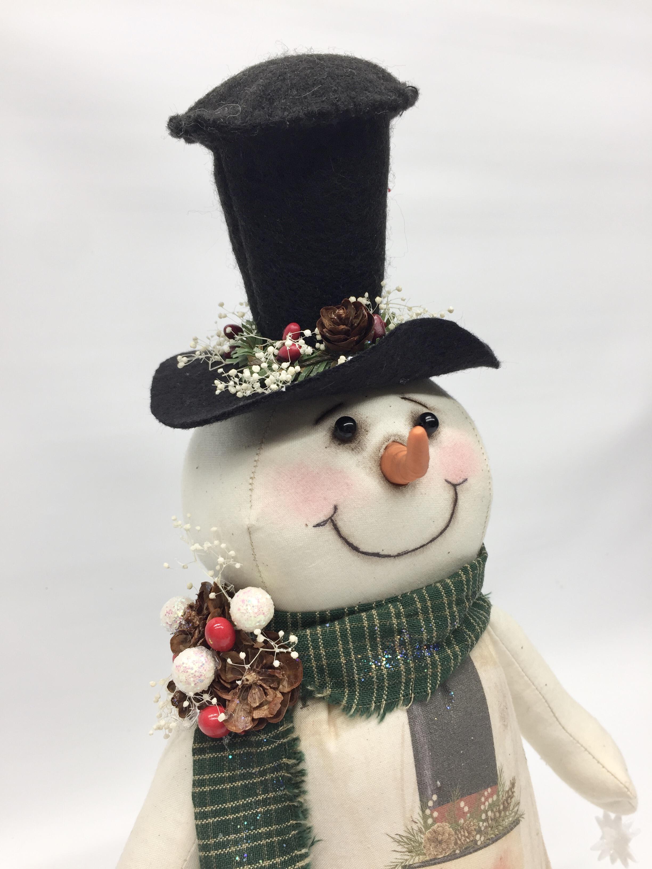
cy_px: 434
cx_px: 326
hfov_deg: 48.2
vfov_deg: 61.7
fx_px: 728
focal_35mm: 29
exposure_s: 1/60
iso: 32
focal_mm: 4.15
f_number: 2.2
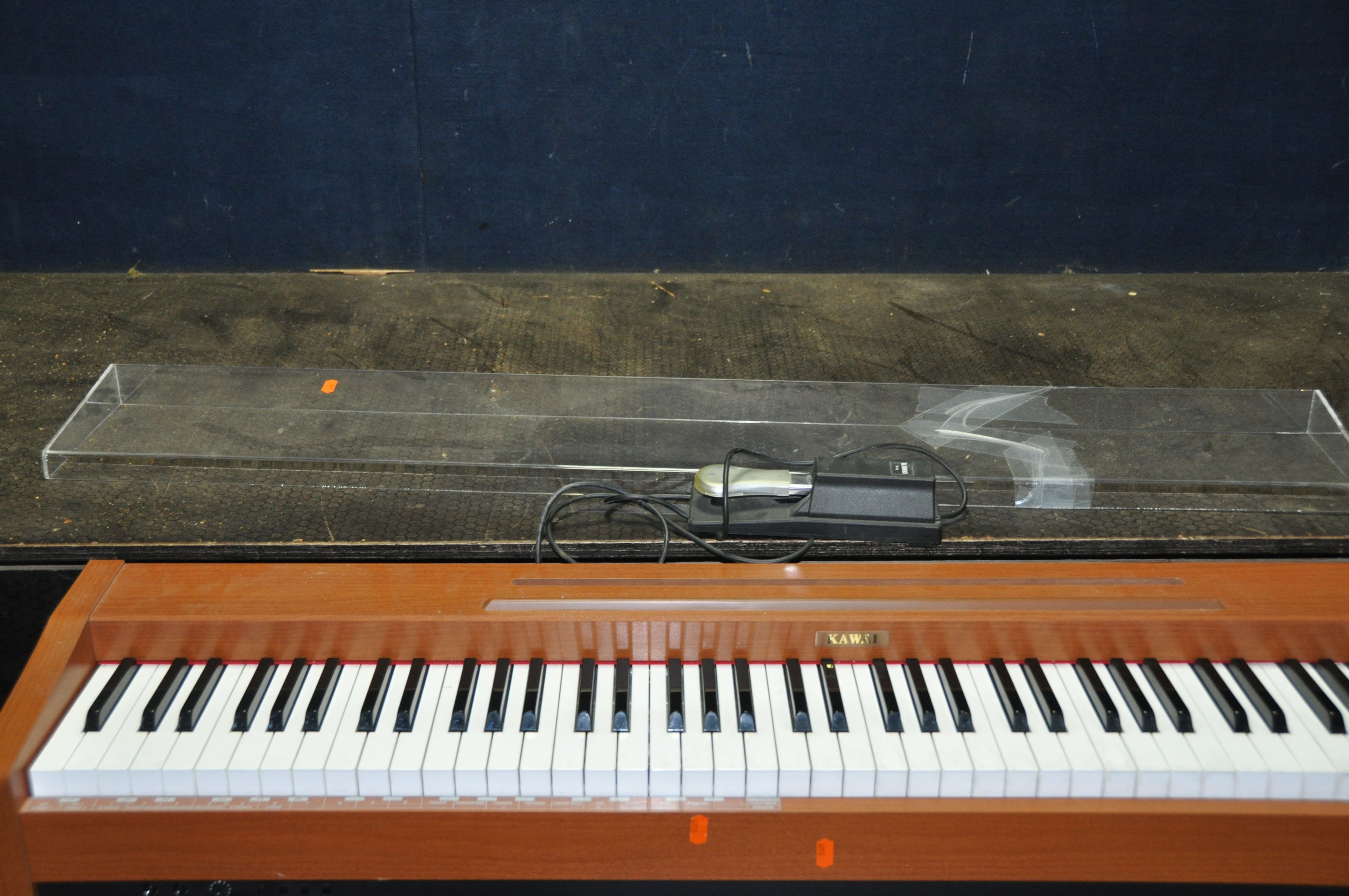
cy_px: 448
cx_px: 674
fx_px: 1460
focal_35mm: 39
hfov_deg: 49.6
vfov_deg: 34.1
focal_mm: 26
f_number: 4
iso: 800
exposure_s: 1/60
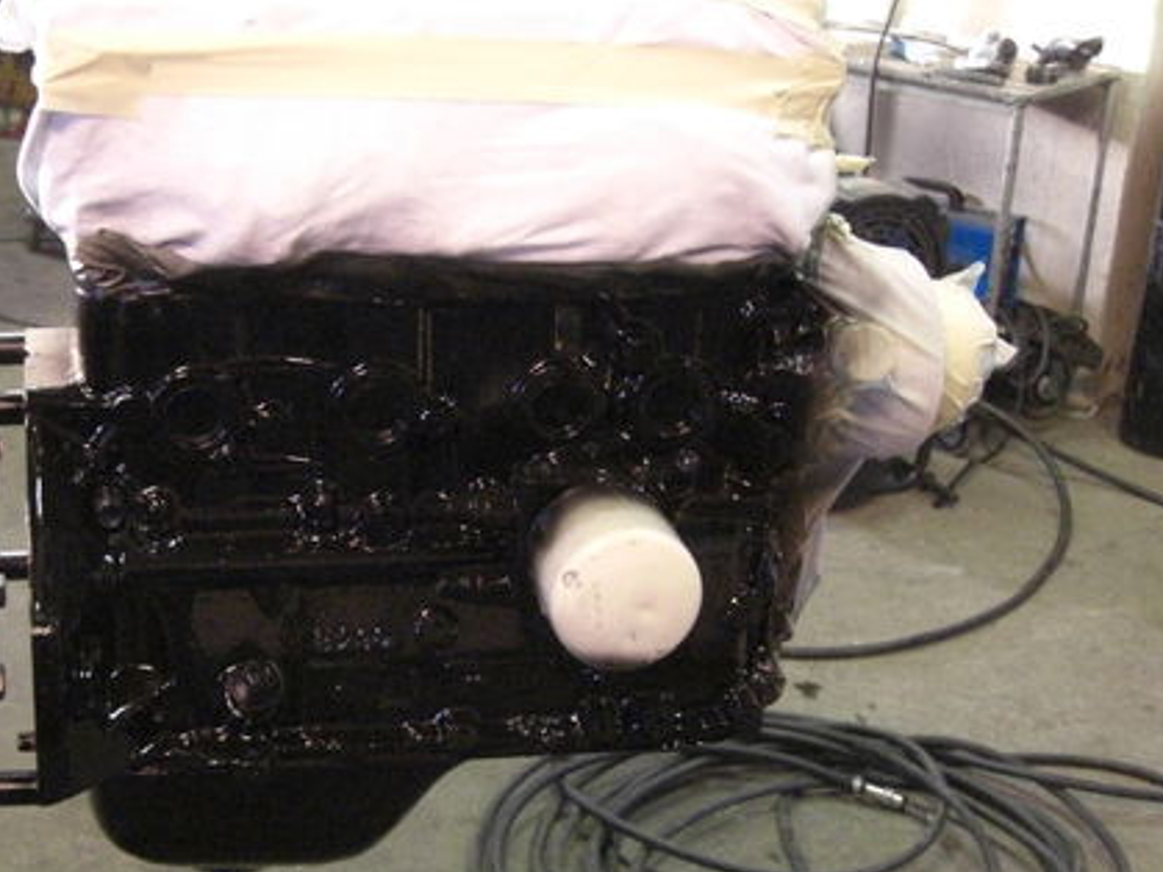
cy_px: 530
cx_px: 391
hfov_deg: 33.0
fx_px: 1948
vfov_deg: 25.2
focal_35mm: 58
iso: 800
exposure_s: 1/40
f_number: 2.8
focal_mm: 7.9
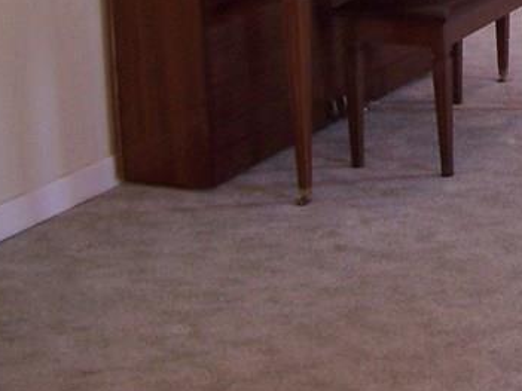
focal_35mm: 111
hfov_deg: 16.5
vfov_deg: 12.9
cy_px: -128
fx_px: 1673
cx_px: 717
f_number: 2.8
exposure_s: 1/8
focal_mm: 6.3
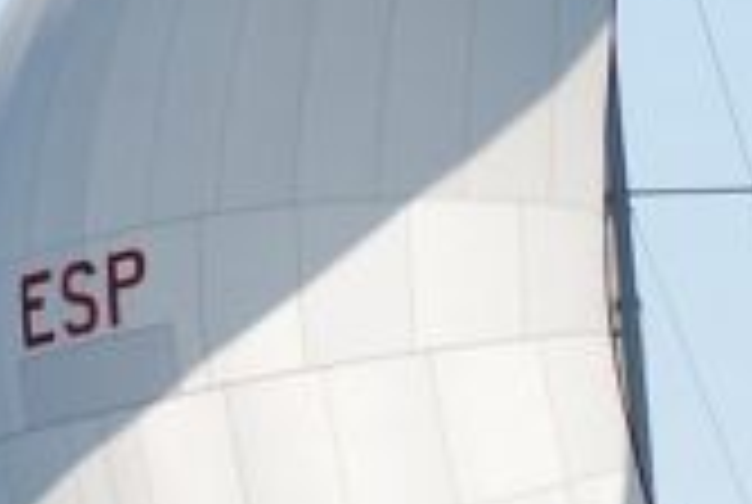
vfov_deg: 2.3
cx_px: 910
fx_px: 12752
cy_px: 920
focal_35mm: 609
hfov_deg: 3.4
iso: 100
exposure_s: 1/800
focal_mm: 85
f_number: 7.1
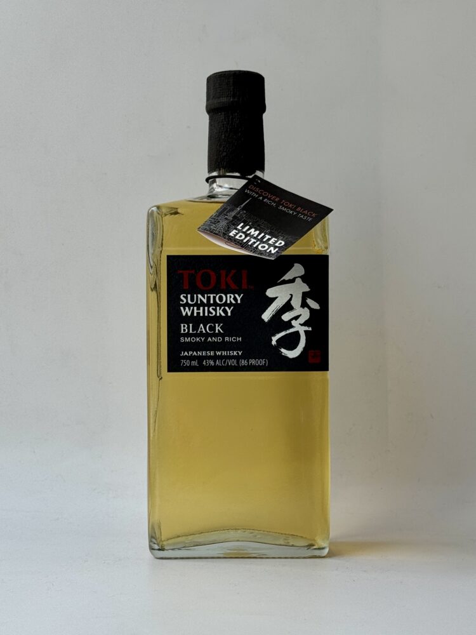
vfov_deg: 39.7
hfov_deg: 30.3
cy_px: 318
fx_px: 880
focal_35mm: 48
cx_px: 238
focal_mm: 6.76
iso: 64
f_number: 1.78
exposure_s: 1/202
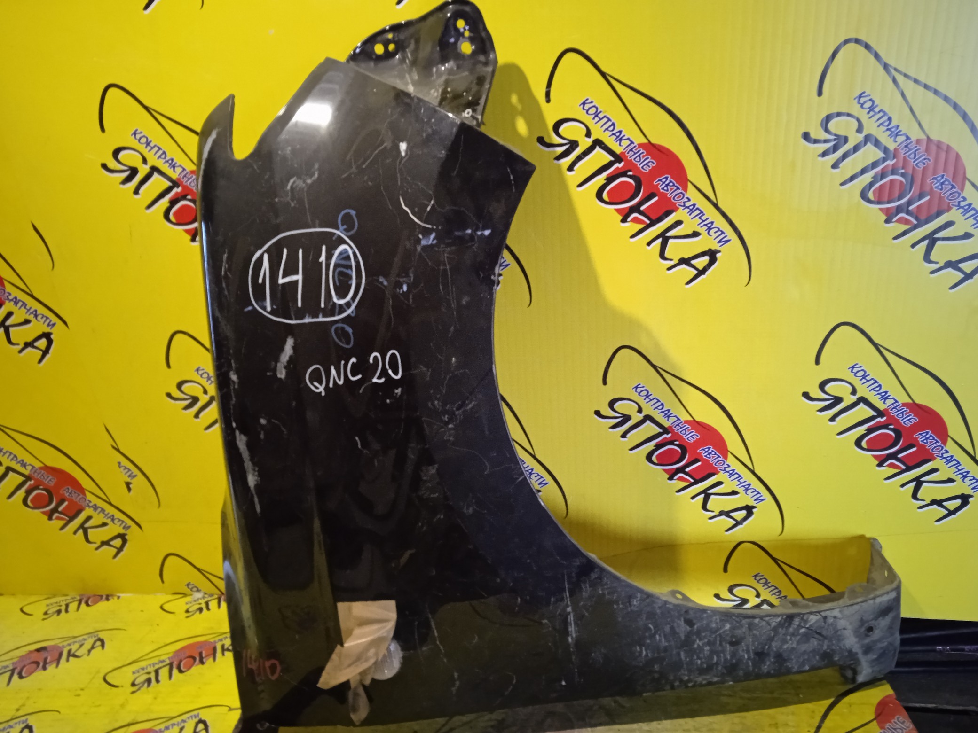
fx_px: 791
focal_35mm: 28
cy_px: 366
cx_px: 489
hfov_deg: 63.4
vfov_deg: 49.7
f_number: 2.2
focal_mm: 3.43
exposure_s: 1/14.3
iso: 2145
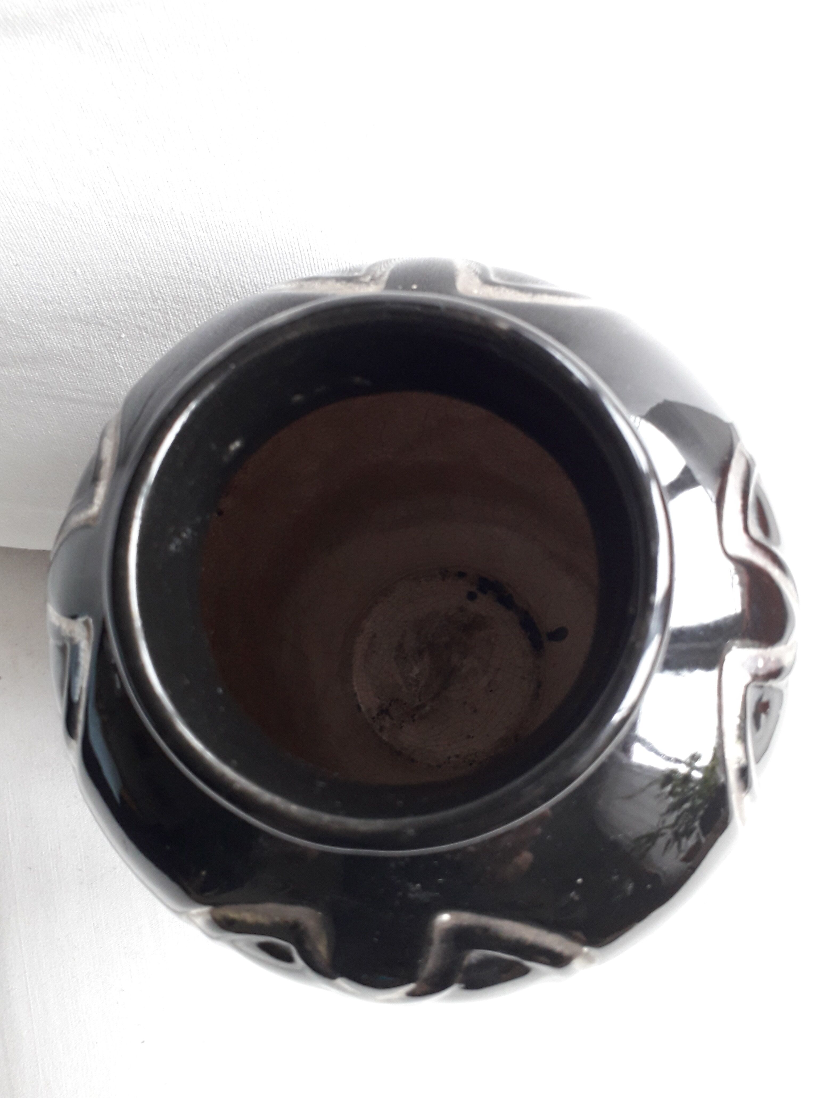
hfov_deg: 51.4
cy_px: 549
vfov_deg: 65.3
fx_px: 857
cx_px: 412
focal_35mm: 27
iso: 100
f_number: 1.9
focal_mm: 3.6
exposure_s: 1/50
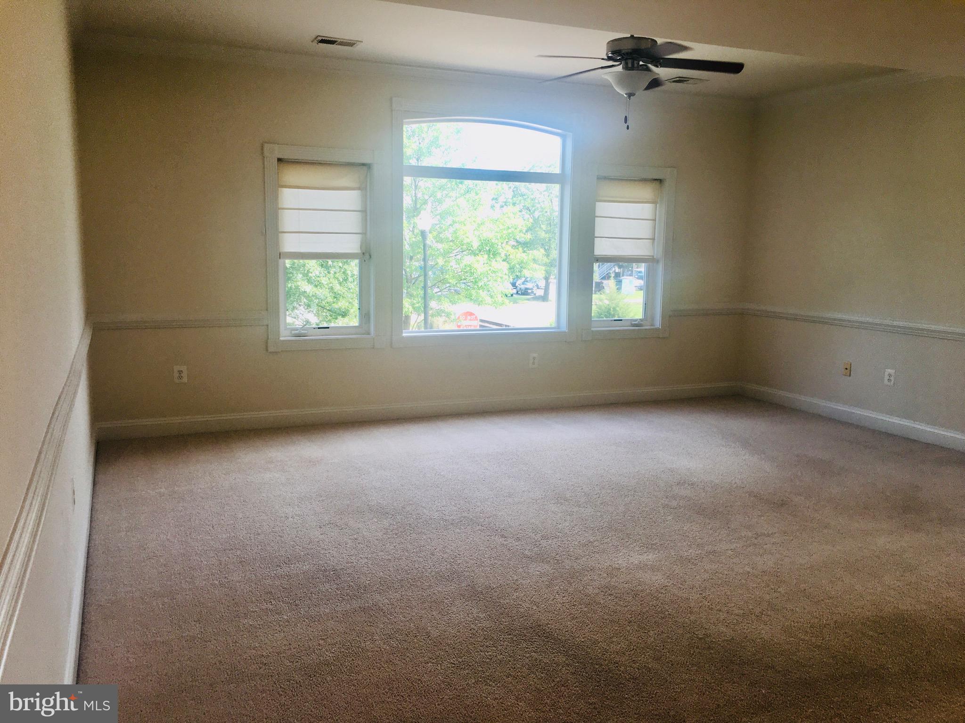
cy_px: 362
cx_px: 482
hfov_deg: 61.7
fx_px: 808
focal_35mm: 29
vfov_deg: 48.2
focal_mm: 4.15
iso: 25
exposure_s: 1/120
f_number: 2.2
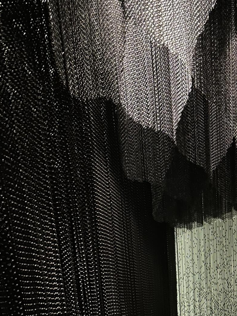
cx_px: 225
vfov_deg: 40.4
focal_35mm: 47
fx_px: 429
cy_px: 163
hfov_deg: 29.3
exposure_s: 1/17
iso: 1000
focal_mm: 6.86
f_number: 1.78
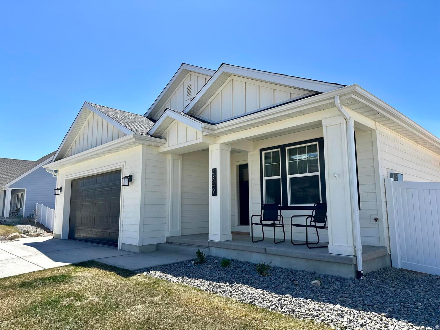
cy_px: 165
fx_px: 305
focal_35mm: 24
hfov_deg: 71.6
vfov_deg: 56.8
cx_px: 220
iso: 80
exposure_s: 1/3597
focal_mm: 6.86
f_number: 1.78
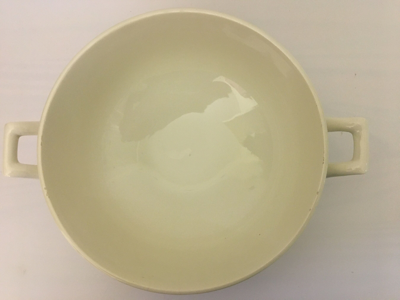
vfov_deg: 48.2
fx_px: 335
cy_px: 150
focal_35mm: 29
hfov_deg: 61.7
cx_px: 200
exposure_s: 1/33
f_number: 2.2
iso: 200
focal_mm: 4.15
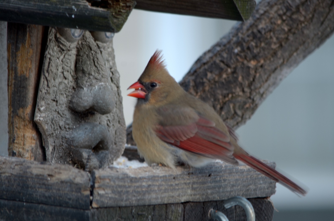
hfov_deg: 4.6
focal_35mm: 450
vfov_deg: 3.0
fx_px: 4165
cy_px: 110
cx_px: 167
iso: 100
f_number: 5.6
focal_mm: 300
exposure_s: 1/5
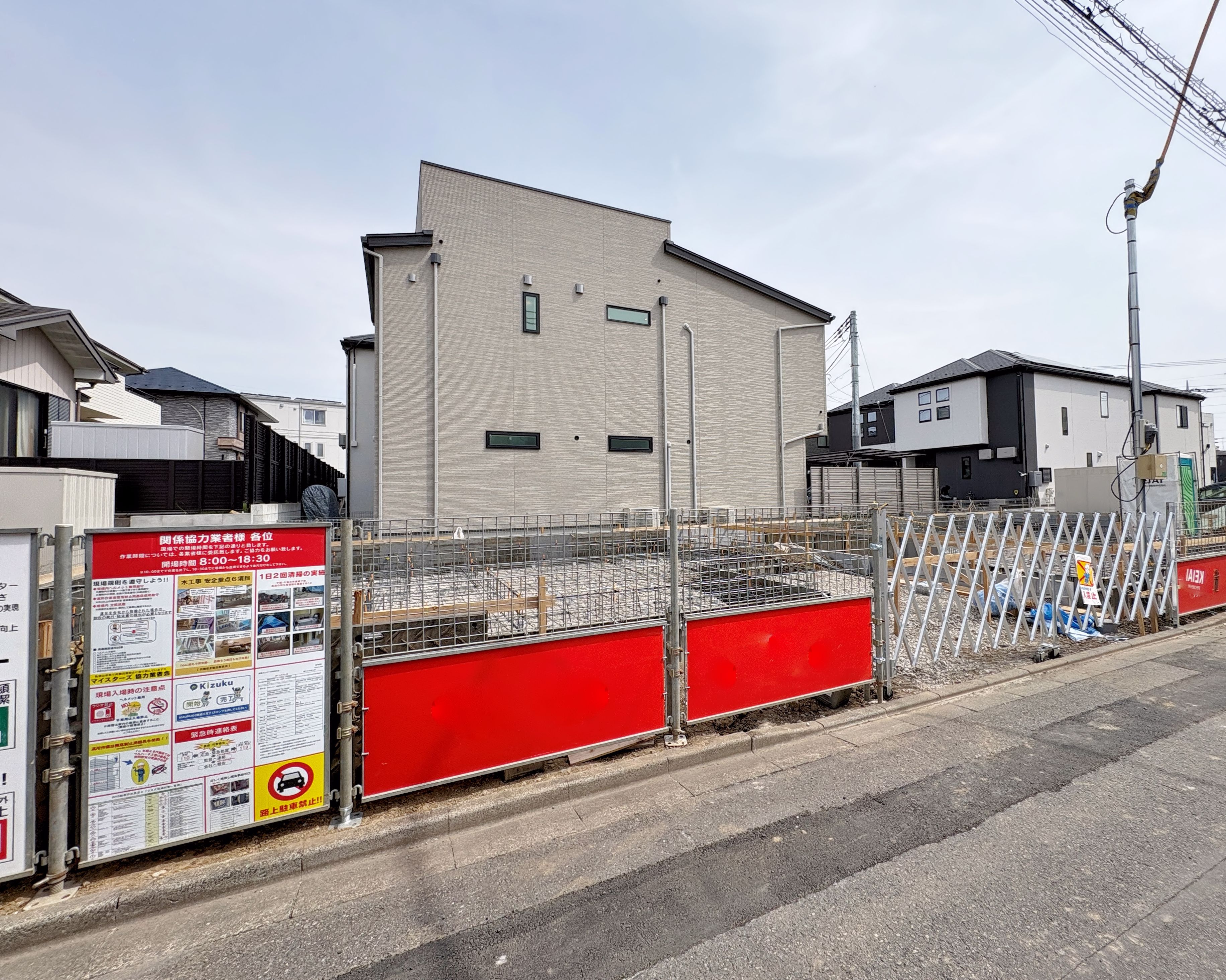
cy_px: 477
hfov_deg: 96.6
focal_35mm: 15
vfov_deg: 84.0
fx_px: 544
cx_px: 663
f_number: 2.2
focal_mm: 2.22
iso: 50
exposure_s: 1/1600
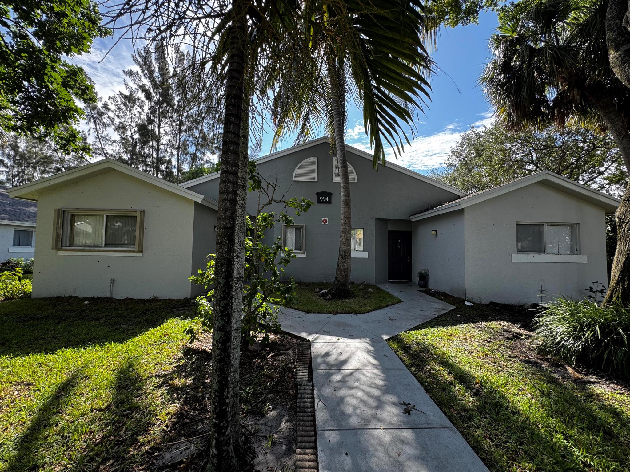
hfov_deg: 102.1
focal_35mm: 14
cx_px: 315
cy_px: 236
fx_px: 255
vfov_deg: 85.7
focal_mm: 2.22
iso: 40
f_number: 2.2
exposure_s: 1/268
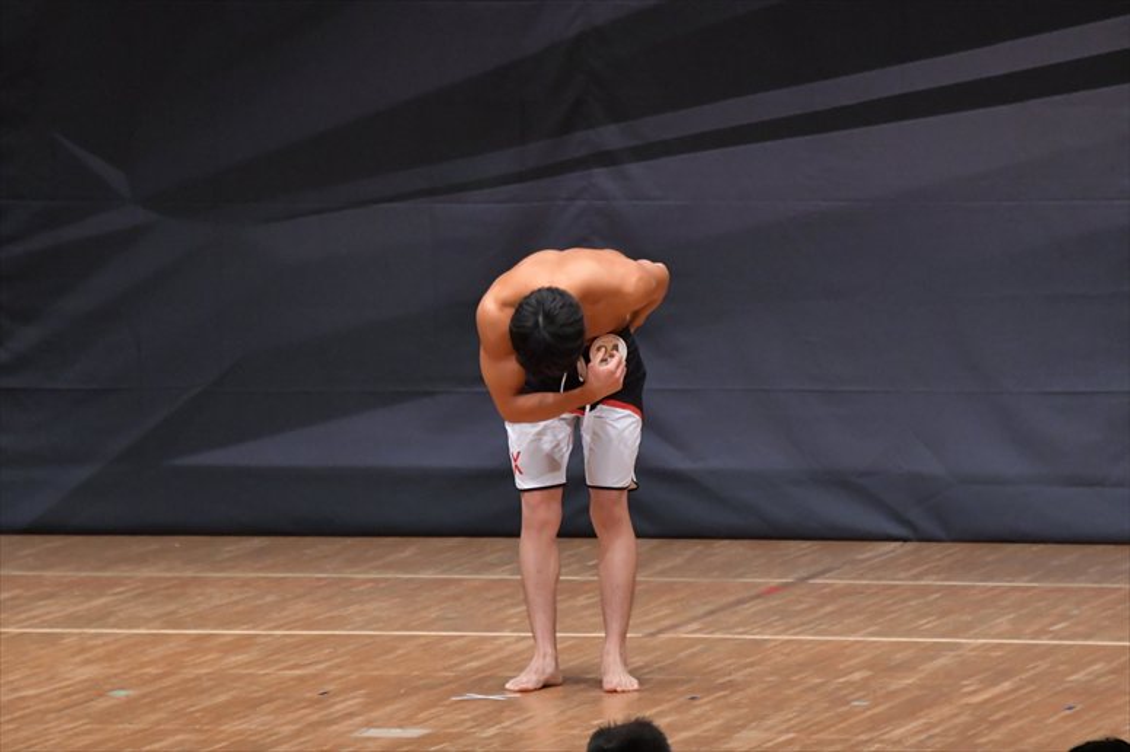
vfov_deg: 4.8
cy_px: 376
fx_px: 8942
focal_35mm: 285
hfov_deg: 7.2
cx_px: 565
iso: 6400
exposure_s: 1/400
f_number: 5.6
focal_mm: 190
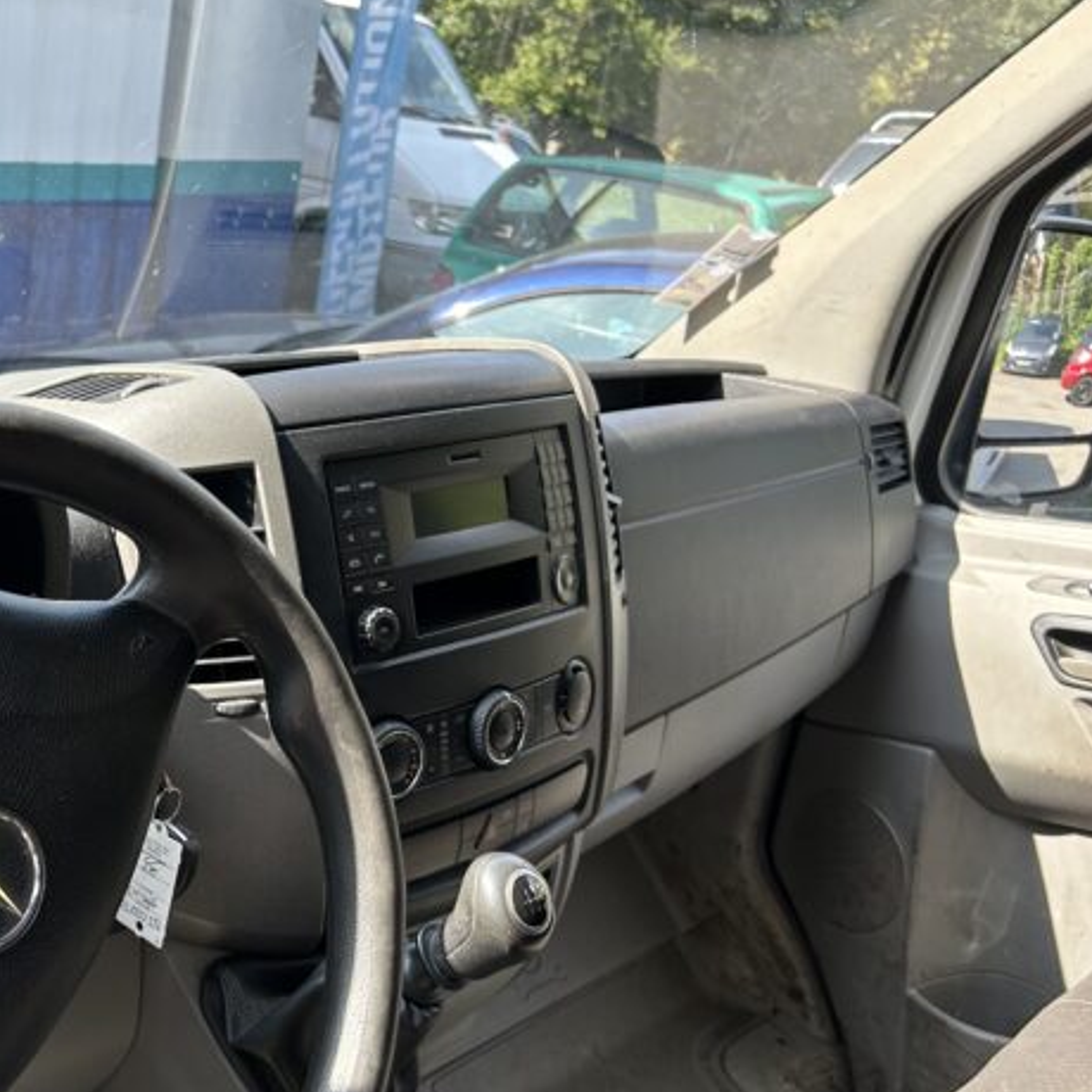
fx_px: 1428
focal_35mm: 40
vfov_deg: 41.9
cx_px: 188
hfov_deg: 39.8
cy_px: 551
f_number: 1.5
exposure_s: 1/401
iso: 50
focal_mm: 5.7
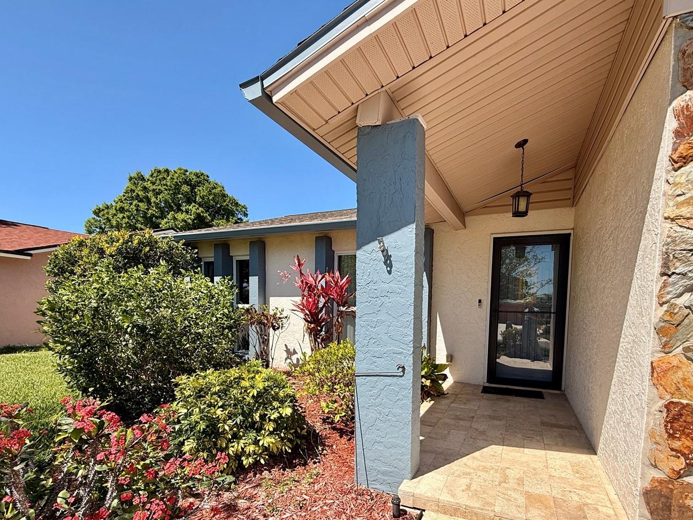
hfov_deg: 87.7
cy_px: 331
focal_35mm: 18
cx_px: 368
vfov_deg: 70.2
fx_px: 360
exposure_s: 1/1167
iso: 50
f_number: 2.2
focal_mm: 2.22
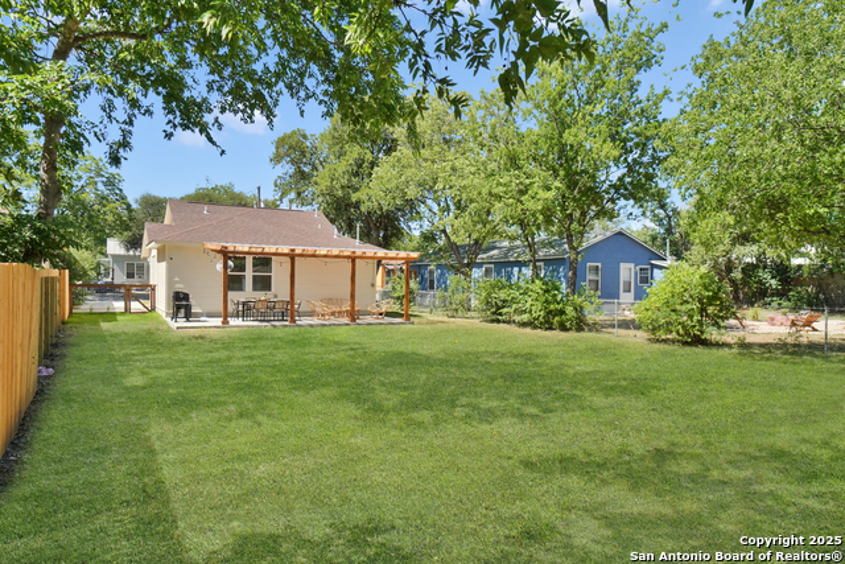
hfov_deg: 73.7
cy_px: 282
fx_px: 563
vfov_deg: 53.2
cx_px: 422
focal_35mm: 24
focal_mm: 16
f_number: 7.1
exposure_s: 1/200
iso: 400
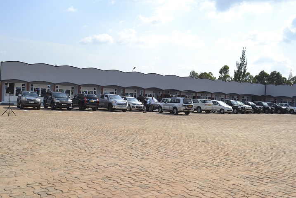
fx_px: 247
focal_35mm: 30
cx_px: 148
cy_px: 99
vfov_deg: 43.6
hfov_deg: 61.9
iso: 100
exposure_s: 1/320
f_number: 9
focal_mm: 20
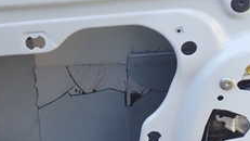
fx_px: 564
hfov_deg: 23.9
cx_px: 0
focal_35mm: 85
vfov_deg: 14.2
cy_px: 94
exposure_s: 1/100
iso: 100
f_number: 3.2
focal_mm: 5.4
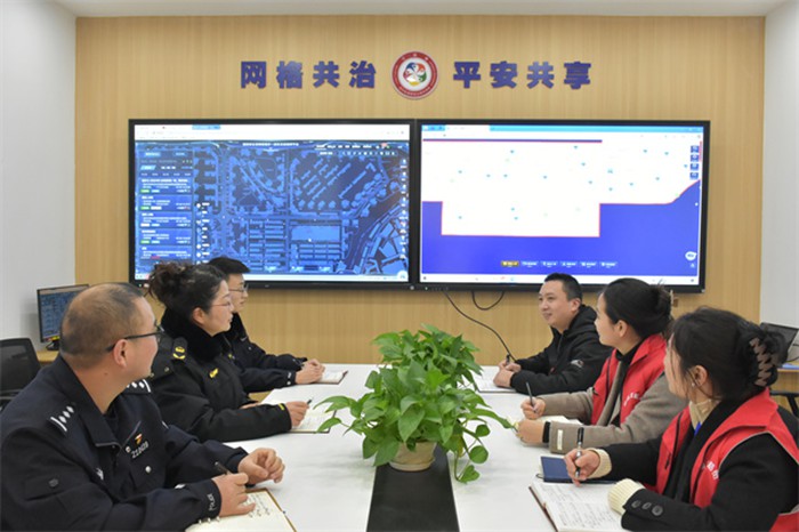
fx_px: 665
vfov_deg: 43.6
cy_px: 266
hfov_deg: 62.0
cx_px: 400
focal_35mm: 30
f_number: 8
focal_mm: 20
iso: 3200
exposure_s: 1/90
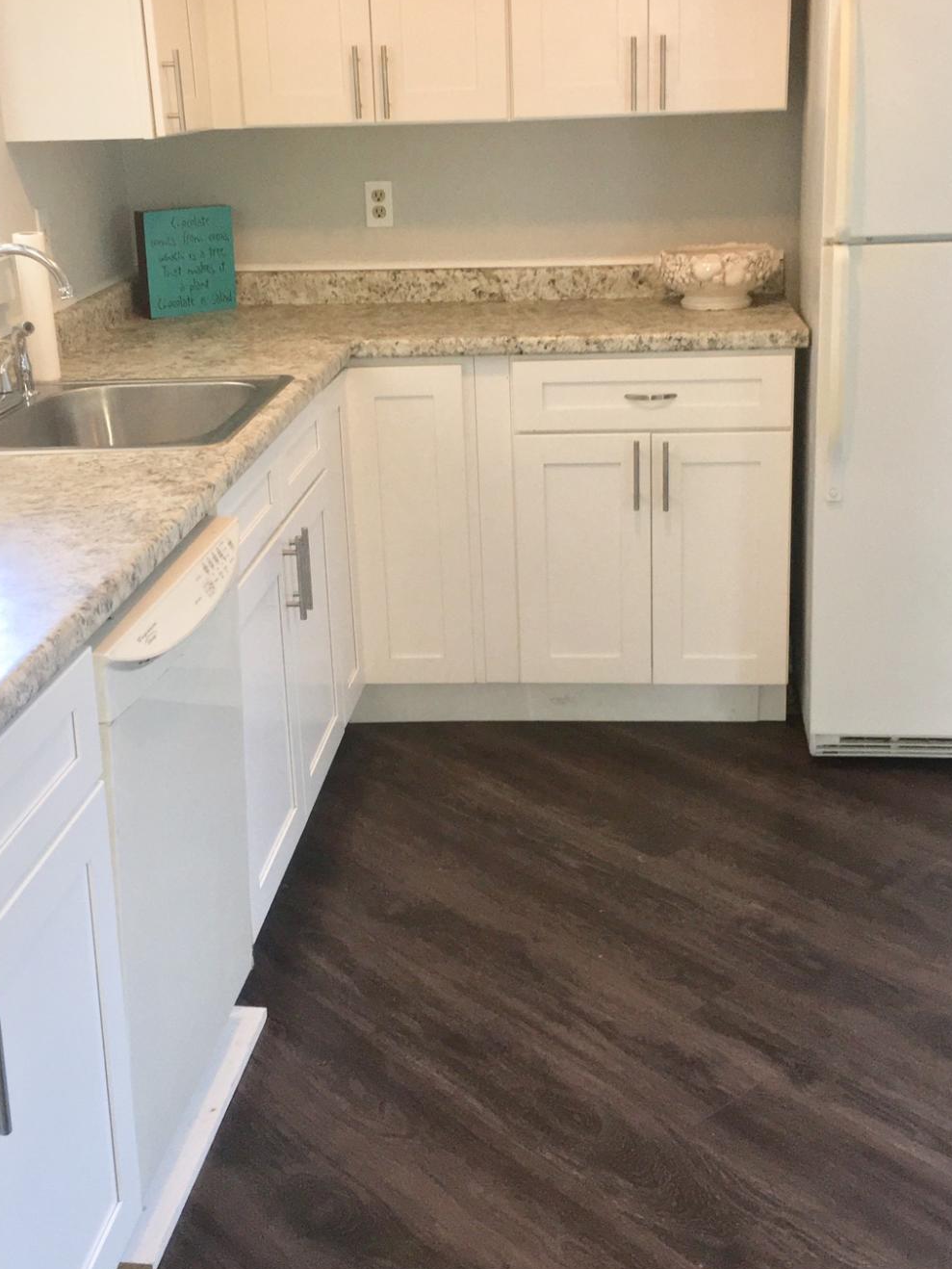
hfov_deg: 32.9
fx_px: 1613
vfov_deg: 42.9
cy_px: 582
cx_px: 468
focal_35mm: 44
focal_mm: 4.15
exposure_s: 1/30
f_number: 2.2
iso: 64
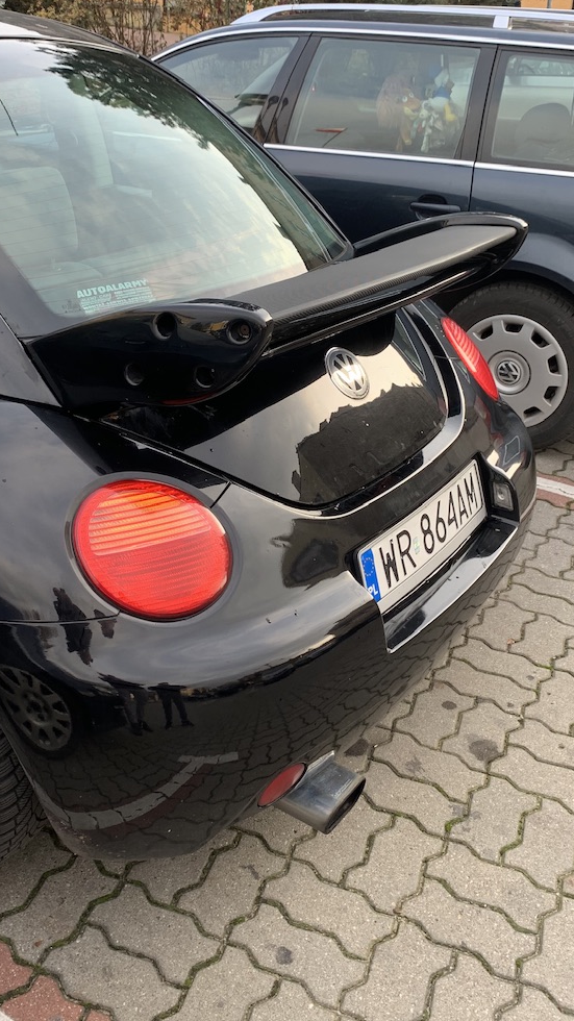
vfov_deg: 53.9
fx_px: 1001
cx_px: 241
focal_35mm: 37
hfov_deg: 31.9
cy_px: 455
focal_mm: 4.25
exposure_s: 1/122
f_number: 1.8
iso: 25
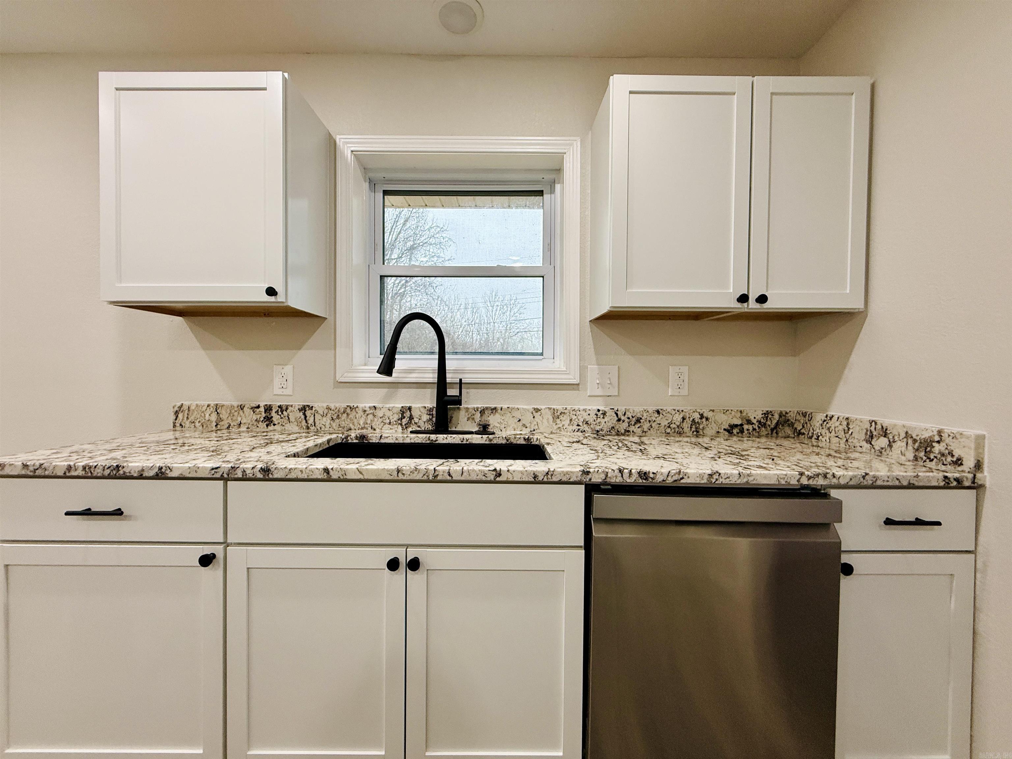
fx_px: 409
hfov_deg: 102.1
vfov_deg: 85.7
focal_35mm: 14
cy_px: 380
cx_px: 506
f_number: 2.2
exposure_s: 1/120
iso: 160
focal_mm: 2.22
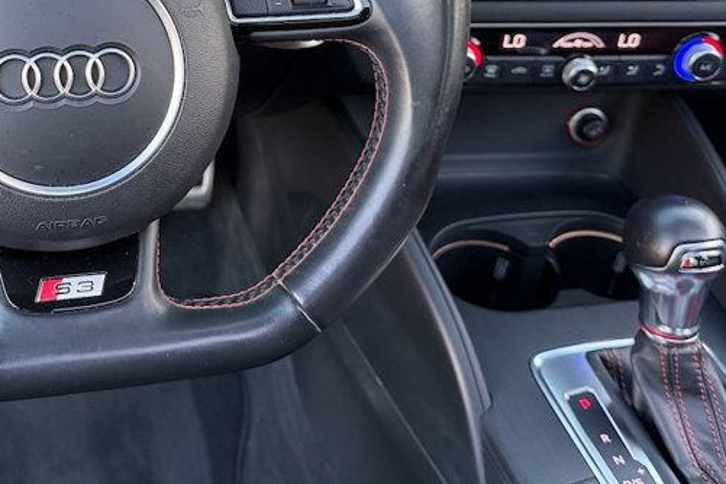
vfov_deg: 25.5
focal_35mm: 51
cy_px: 32
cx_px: 142
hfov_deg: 37.5
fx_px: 1028
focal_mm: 6.76
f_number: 1.78
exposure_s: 1/60
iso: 250
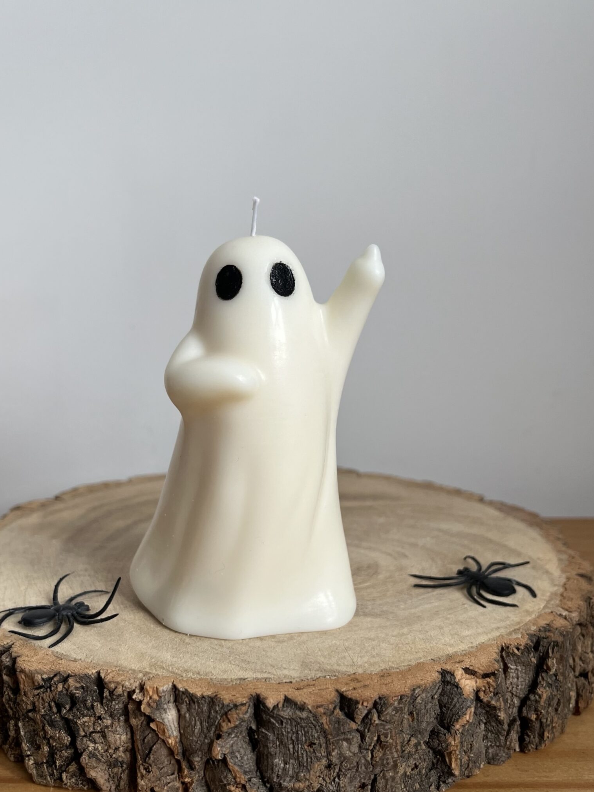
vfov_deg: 54.9
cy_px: 475
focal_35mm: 33
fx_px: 755
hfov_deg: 42.9
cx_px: 263
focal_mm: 5.1
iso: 100
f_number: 1.6
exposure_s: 1/121
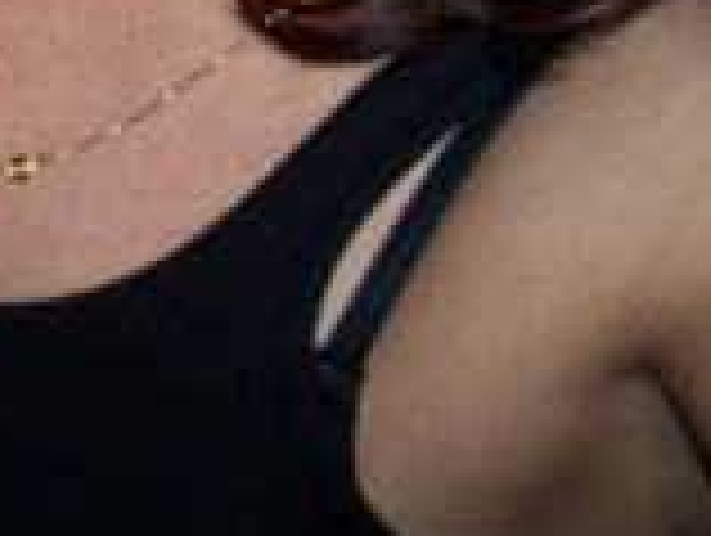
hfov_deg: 17.6
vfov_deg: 13.4
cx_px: -54
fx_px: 2222
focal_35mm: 108
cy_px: -97
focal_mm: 6.3
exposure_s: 1/60
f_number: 2.8
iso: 80
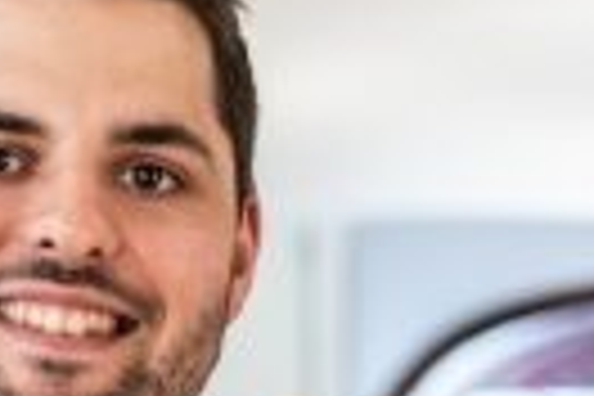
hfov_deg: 7.6
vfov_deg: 4.9
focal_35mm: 272
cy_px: 848
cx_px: 472
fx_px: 4488
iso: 200
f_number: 2
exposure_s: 1/60
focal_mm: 35
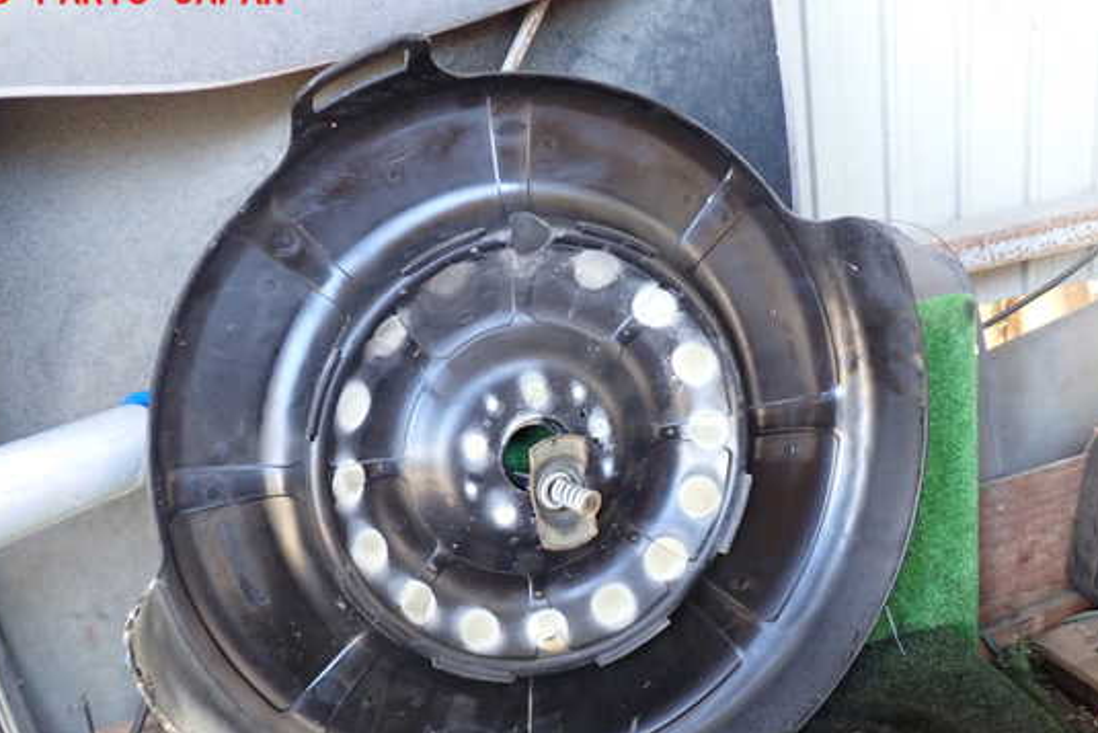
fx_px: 1068
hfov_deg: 54.4
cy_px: 427
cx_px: 527
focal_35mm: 35
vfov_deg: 37.8
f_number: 2.3
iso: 200
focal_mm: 5.4
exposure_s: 1/30
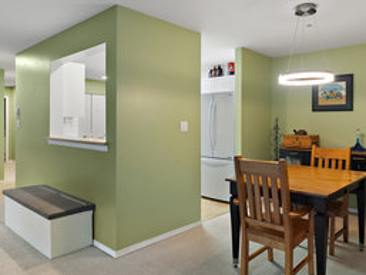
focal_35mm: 26
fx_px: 275
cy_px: 115
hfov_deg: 66.6
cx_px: 220
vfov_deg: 52.9
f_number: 7.1
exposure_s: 1/1.67
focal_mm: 16
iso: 400
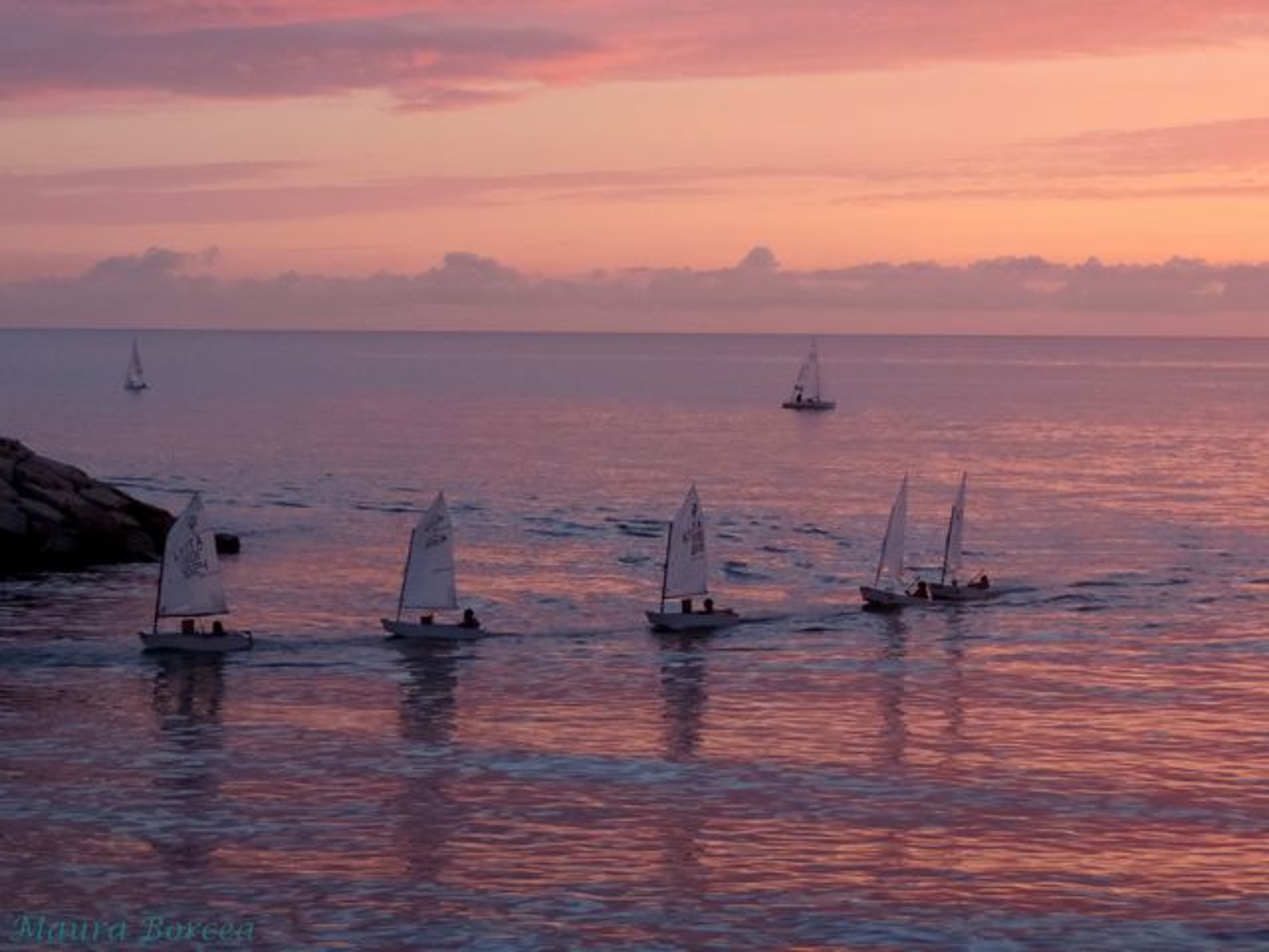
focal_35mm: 100
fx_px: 3666
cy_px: 476
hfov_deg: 19.6
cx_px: 634
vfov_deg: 14.8
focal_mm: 17.8
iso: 800
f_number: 4.1
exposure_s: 1/250
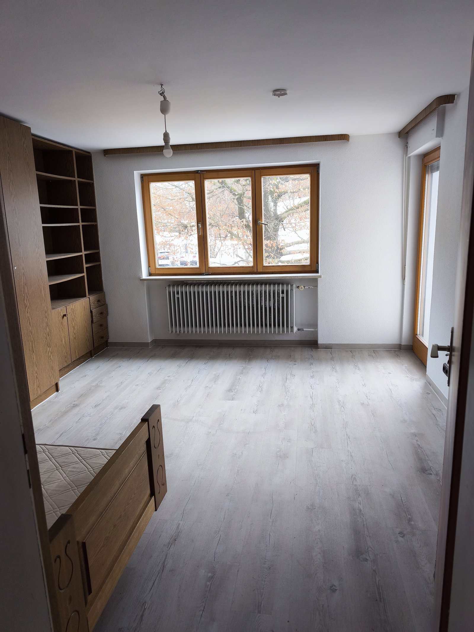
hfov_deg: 58.9
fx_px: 420
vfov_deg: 73.9
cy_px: 316
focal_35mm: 23
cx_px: 237
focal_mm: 6.57
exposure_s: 1/100
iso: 125
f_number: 1.6
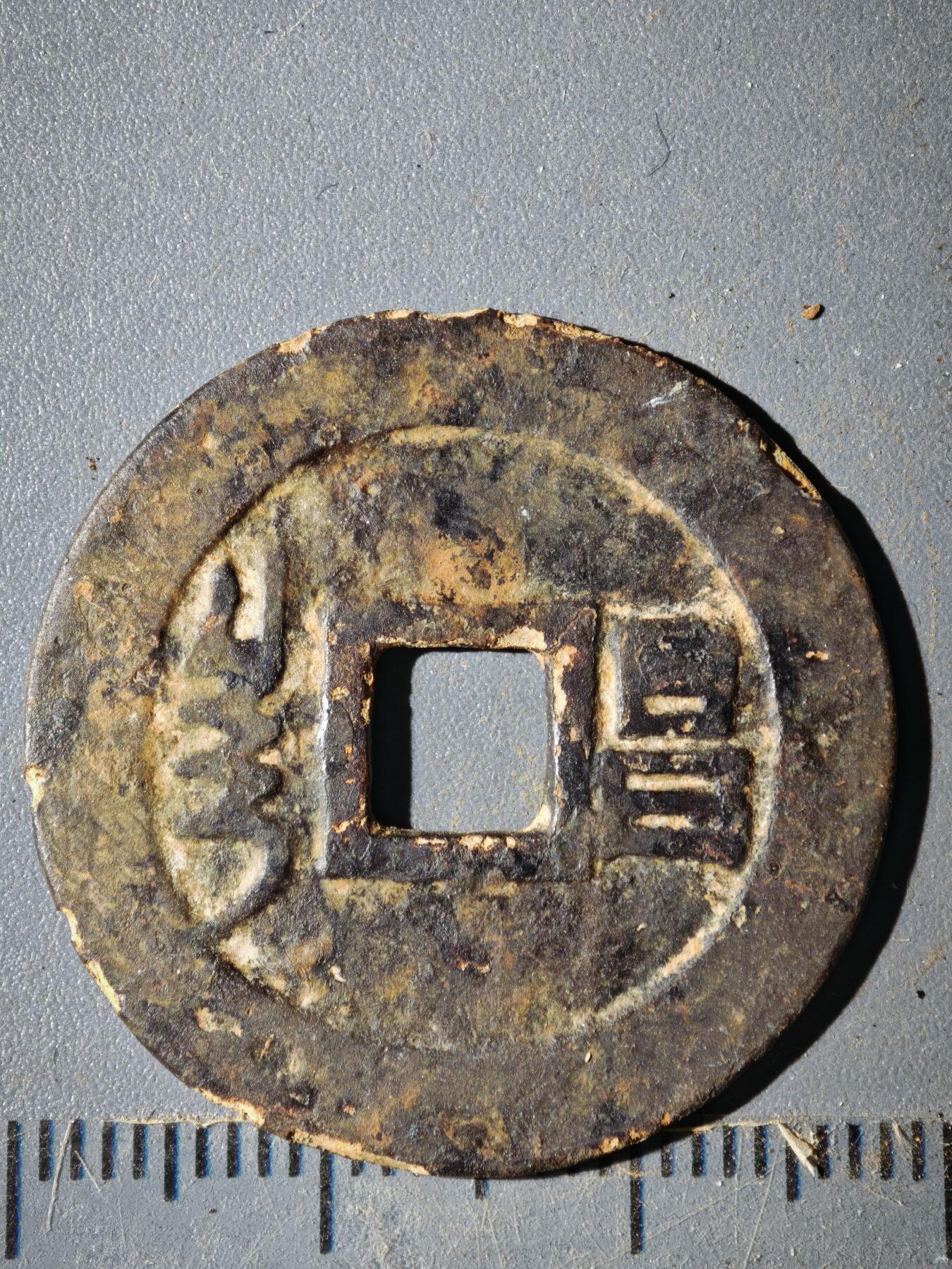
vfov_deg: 21.3
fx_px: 3374
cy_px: 634
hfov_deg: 16.1
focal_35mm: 92
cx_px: 476
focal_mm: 9
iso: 160
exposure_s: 1/100
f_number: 2
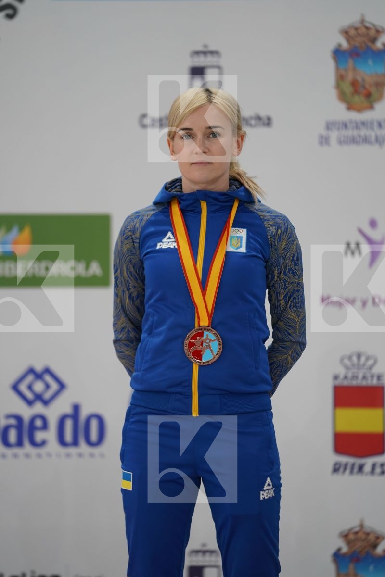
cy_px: 288
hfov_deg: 6.9
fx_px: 3208
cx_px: 192
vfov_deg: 10.3
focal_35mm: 200
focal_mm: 200
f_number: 2.8
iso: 1000
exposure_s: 1/250
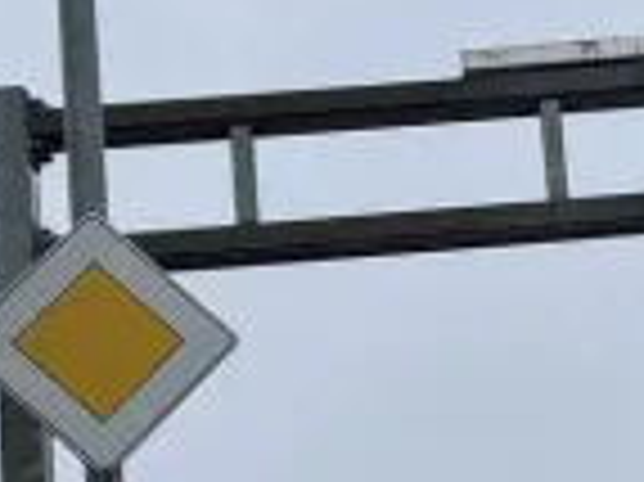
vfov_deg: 10.6
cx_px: 599
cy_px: 509
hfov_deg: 14.1
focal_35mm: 138
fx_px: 2565
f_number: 1.5
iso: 50
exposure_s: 1/1183
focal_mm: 5.7
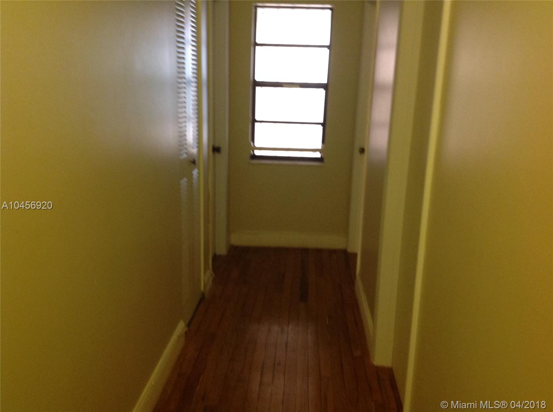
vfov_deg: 40.6
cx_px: 276
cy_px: 206
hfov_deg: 52.7
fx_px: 558
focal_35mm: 35
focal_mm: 4.28
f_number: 2.4
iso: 250
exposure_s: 1/15
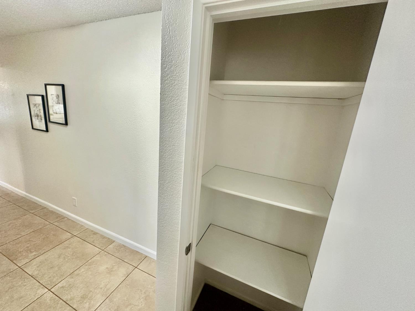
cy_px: 156
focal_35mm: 14
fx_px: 168
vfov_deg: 85.7
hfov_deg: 102.1
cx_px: 208
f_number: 2.2
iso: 250
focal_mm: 2.22
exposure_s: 1/120
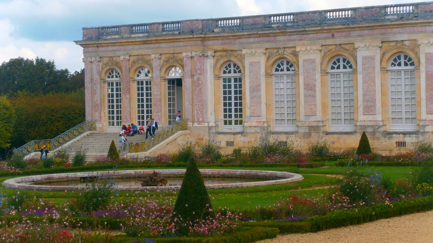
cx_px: 216
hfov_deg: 22.5
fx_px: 1091
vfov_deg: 12.7
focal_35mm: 95
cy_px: 123
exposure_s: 1/400
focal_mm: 15.4
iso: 80
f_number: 4.9
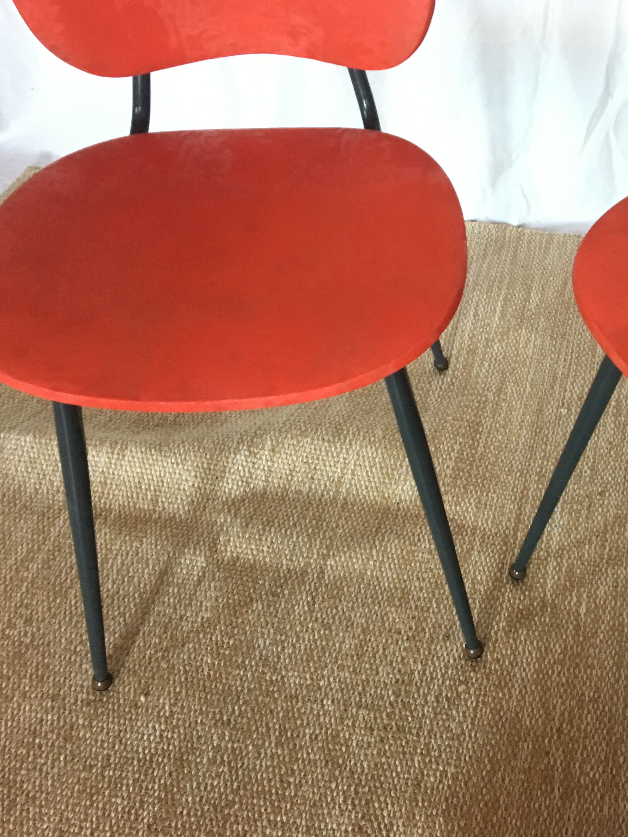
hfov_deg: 33.7
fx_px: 992
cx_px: 538
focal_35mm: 41
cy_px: 400
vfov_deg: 45.8
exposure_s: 1/25
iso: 200
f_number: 2.2
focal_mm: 4.15
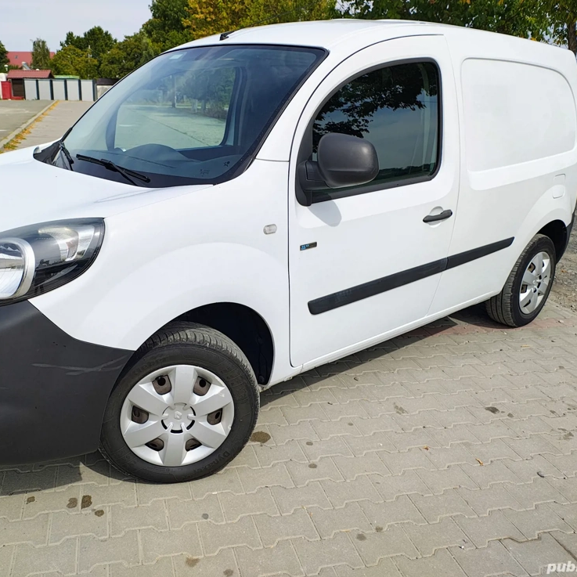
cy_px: 284
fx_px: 566
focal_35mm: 30
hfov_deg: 53.7
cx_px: 237
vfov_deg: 54.0
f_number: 1.4
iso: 100
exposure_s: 1/1697
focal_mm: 5.89
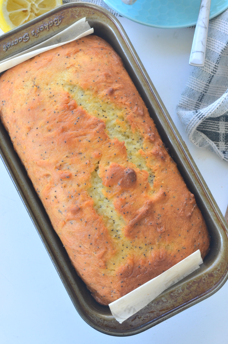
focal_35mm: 68
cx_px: 110
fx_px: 645
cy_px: 142
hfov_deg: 20.0
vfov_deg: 29.8
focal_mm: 35
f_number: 7.1
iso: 400
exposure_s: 1/60
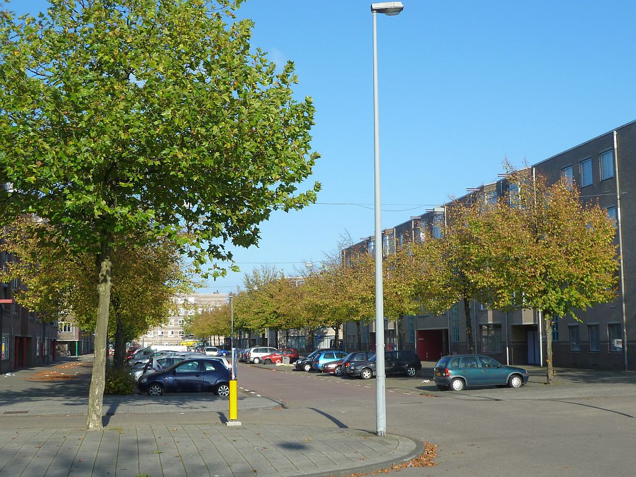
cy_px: 238
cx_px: 318
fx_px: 955
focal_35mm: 52
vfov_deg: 28.0
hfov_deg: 36.8
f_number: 3.8
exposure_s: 1/500
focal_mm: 8.5
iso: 80
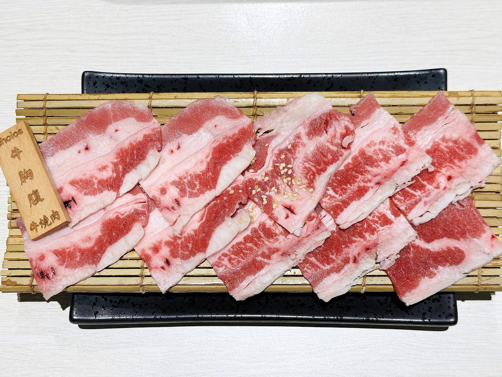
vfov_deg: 30.3
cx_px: 251
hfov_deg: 39.7
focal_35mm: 48
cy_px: 188
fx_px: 696
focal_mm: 6.86
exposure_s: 1/120
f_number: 1.78
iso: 64
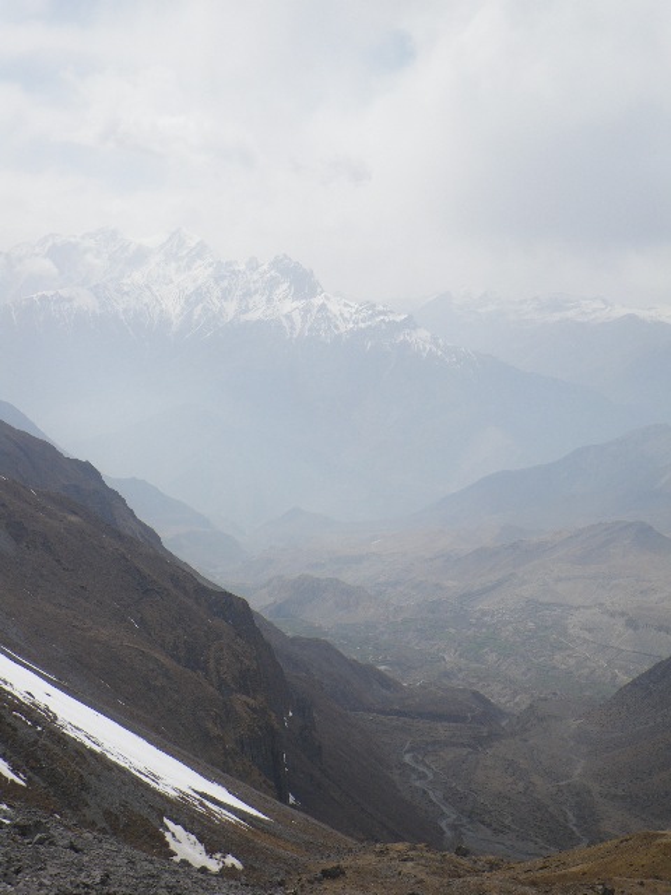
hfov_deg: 28.6
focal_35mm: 51
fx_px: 1318
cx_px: 336
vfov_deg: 37.5
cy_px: 448
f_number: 5.3
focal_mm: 9.1
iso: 50
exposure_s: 1/320
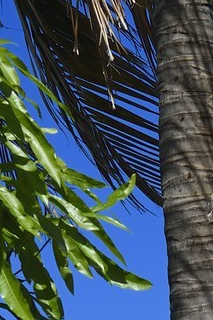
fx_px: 2132
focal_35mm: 240
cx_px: 414
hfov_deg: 5.6
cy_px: 522
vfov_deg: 8.3
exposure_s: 1/250
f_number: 14
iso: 200
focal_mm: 48
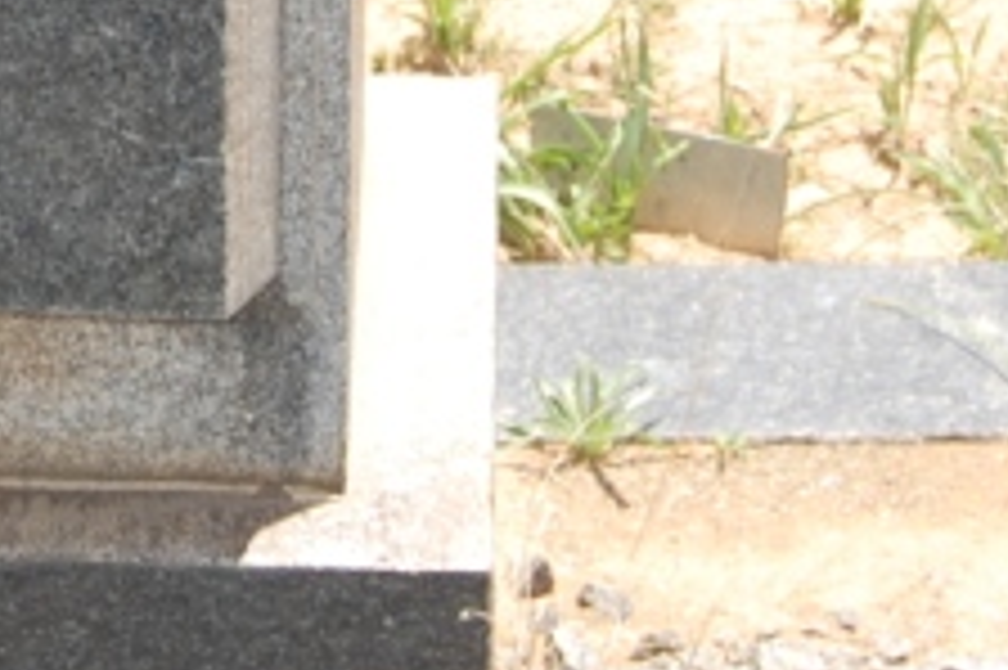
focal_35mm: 233
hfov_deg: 8.8
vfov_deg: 5.8
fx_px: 6519
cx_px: 36
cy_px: -393
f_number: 5.6
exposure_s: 1/500
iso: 280
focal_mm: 34
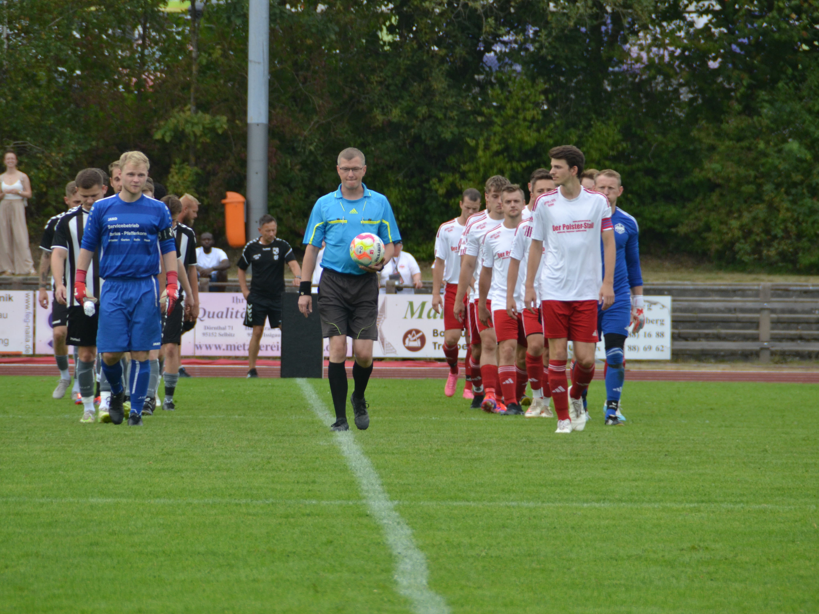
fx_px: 7689
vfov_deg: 4.6
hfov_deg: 6.1
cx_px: 362
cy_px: 307
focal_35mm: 325
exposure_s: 1/500
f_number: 6.3
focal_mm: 200
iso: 500
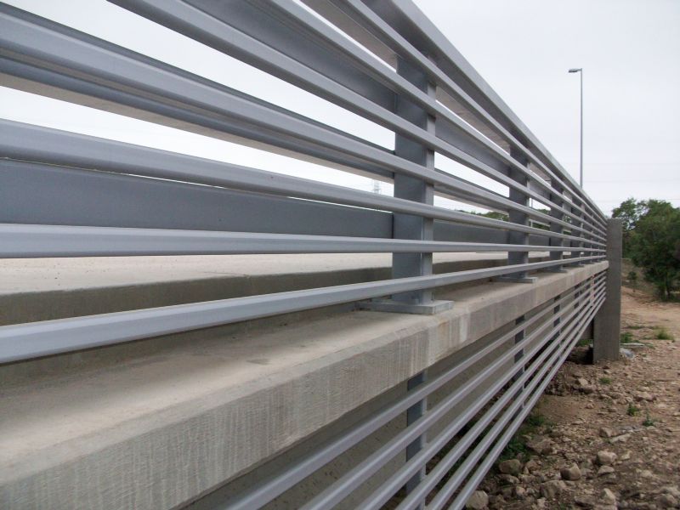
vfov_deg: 41.8
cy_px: 255
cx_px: 340
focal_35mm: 34
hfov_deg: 54.0
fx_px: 668
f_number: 2.8
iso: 160
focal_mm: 5.7
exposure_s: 1/115
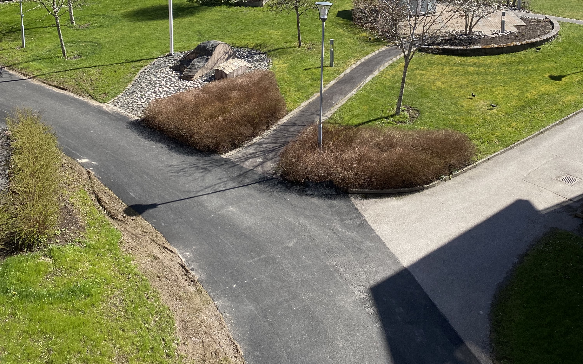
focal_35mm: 37
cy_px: -13
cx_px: 291
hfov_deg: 52.7
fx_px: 588
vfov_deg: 31.4
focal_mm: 4.25
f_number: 1.8
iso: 32
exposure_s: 1/2571
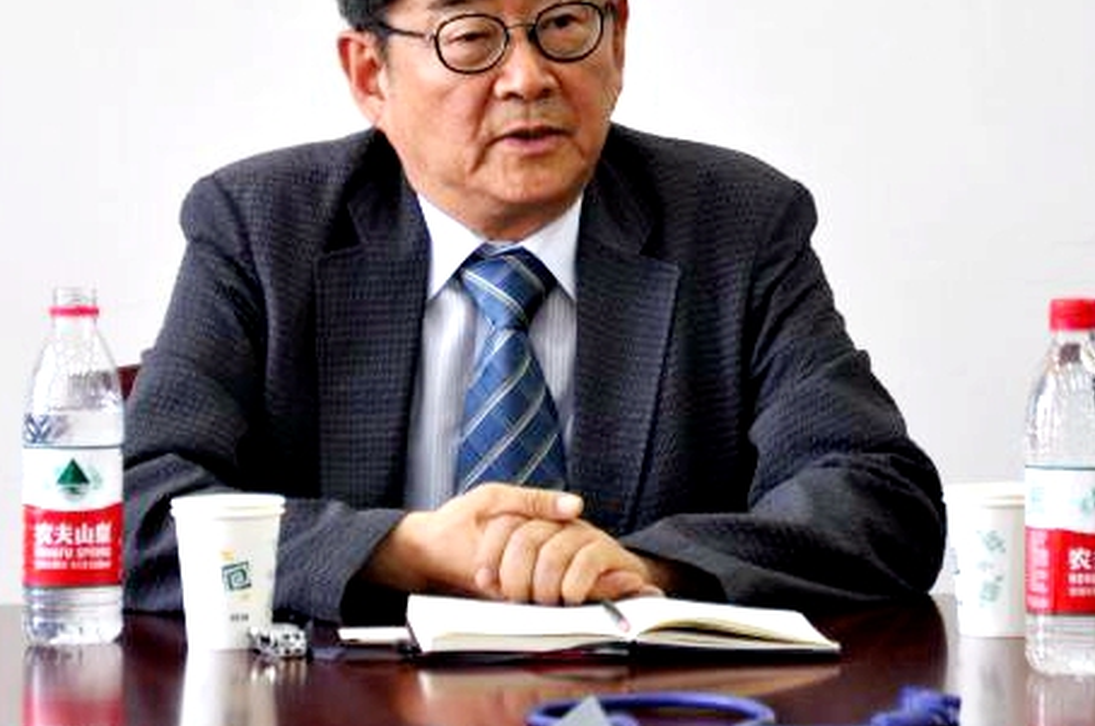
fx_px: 5405
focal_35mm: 178
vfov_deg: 7.7
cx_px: 465
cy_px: 254
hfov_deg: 11.6
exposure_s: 1/80
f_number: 5.6
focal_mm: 90
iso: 640
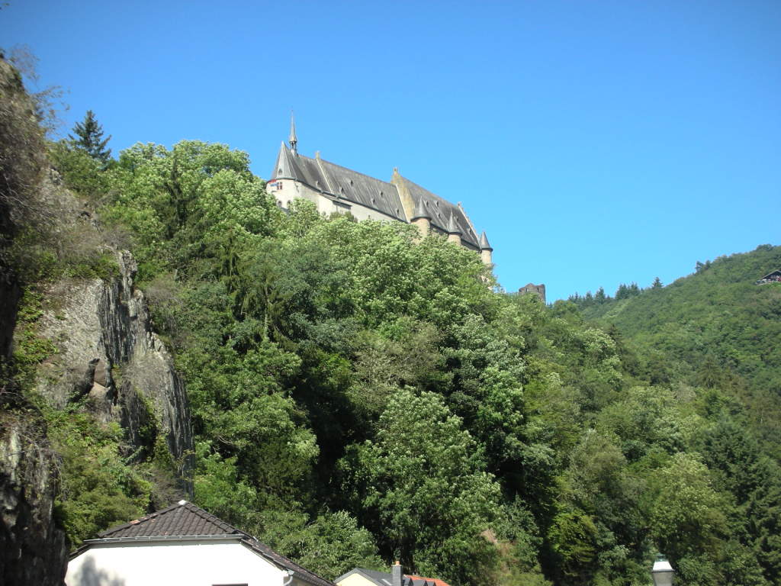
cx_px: 390
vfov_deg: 24.0
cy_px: 293
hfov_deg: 31.7
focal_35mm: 61
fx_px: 1376
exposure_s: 1/205
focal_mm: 10.1
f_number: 4
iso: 50
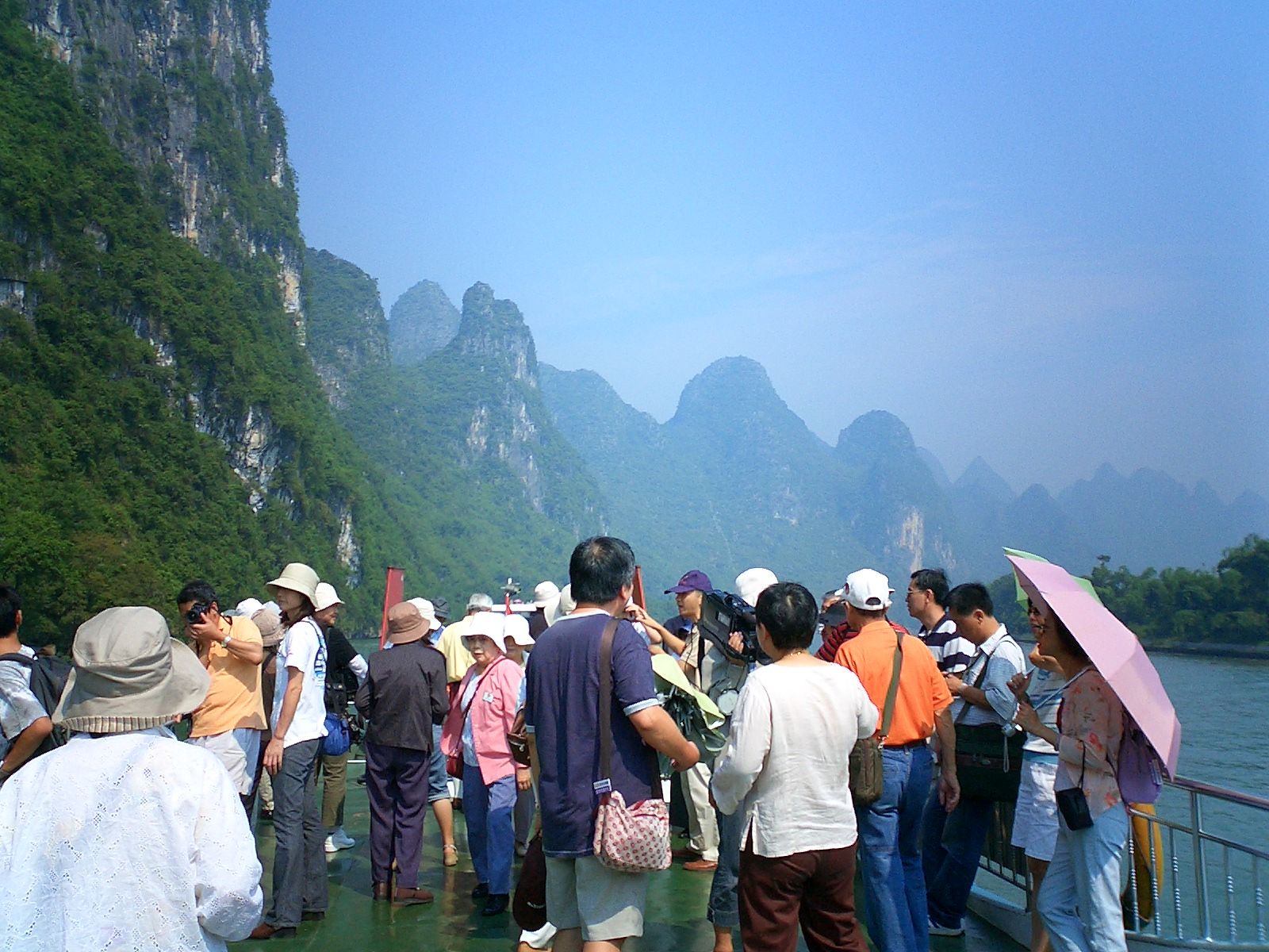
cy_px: 476
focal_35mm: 37
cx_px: 634
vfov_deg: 38.7
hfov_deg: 50.1
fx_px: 1356
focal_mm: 5.6
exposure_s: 1/1000
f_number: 3.5
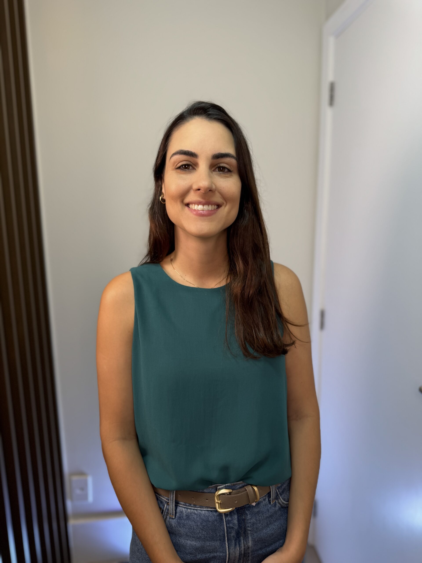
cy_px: 282
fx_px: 390
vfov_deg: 71.6
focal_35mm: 24
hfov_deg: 56.8
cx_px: 211
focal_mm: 6.76
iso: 50
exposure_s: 1/120
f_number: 1.78
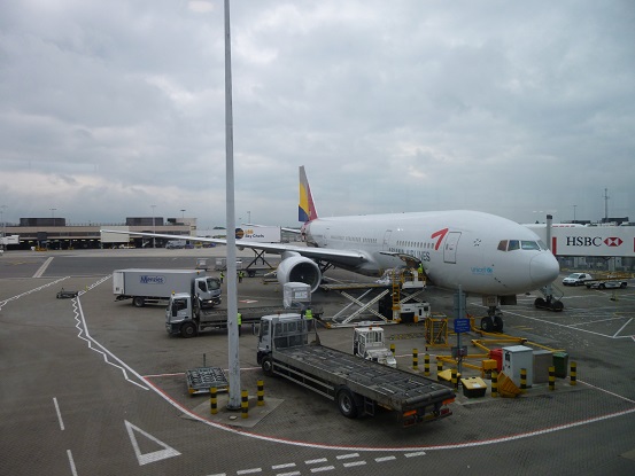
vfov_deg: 54.9
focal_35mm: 25
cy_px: 238
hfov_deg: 69.4
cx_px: 318
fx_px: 459
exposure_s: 1/80
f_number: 3.1
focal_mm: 4.5
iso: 100
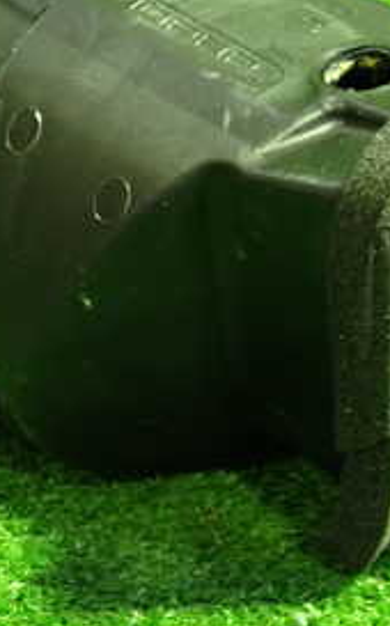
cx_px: 184
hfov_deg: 18.6
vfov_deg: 29.4
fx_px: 1194
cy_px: 271
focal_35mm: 70
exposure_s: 1/30
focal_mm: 5.4
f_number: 2.3
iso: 800
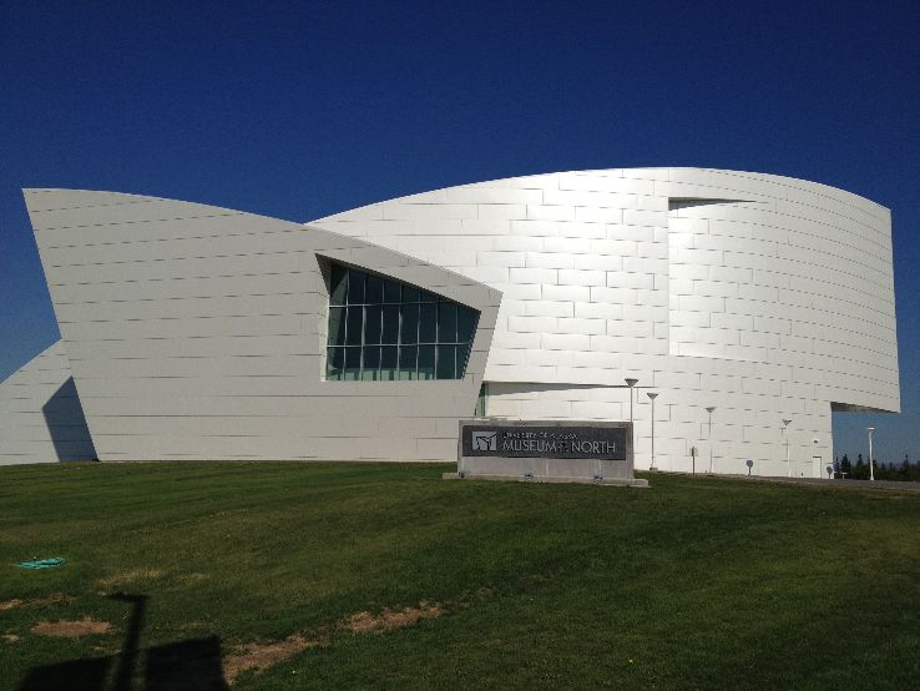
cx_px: 460
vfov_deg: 40.7
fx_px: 931
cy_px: 346
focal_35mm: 35
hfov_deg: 52.6
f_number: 2.4
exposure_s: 1/6135
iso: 50
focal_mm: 4.28
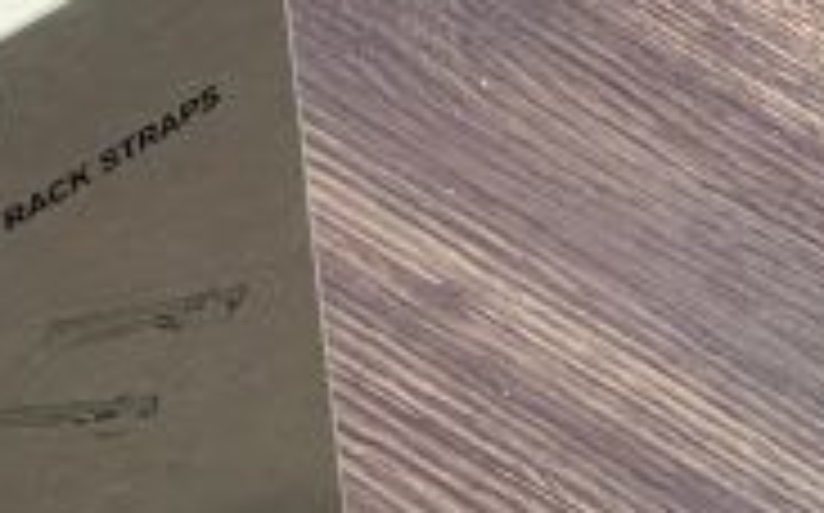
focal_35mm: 214
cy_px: 486
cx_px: 527
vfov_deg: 6.1
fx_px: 4801
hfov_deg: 9.8
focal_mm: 9
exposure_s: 1/50
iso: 640
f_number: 2.8
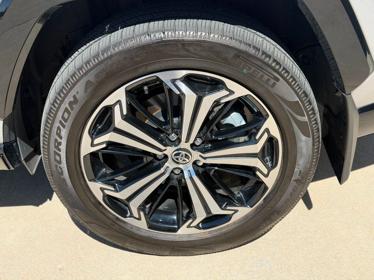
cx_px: 187
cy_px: 140
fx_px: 519
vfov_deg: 30.3
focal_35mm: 48
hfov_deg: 39.7
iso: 80
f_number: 1.78
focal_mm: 6.76
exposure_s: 1/2865
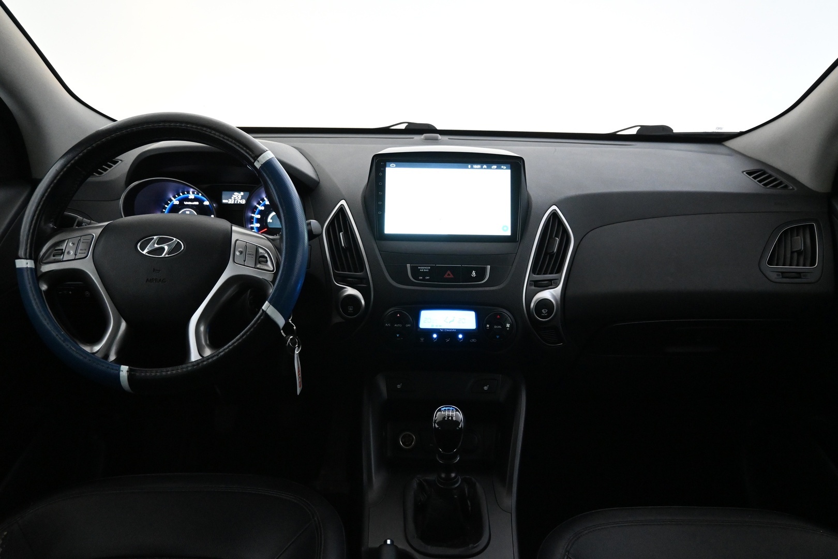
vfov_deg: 46.8
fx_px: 646
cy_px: 280
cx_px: 419
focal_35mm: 28
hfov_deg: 65.9
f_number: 3.8
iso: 4500
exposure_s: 1/60
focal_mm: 18.5
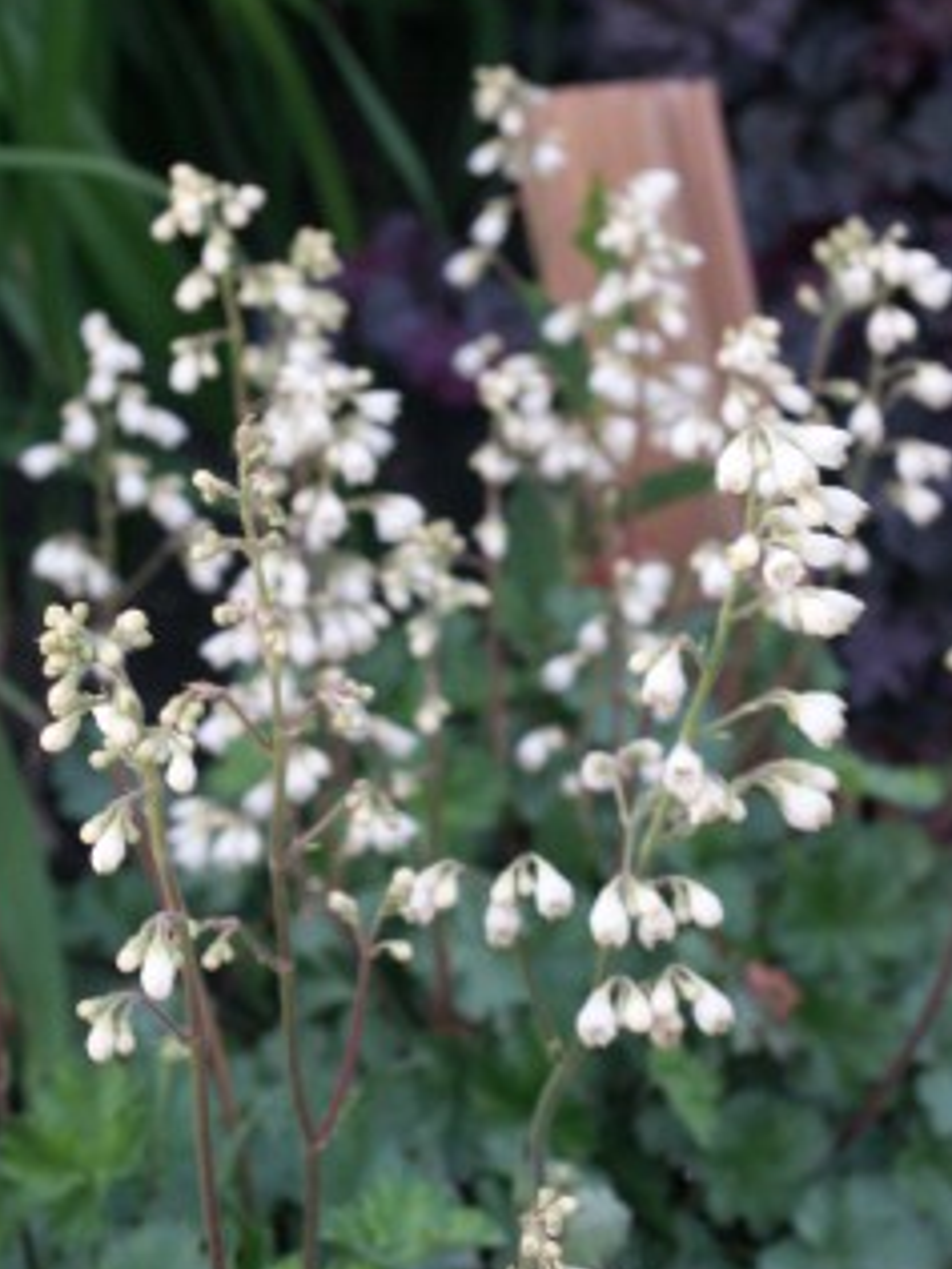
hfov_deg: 11.9
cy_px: 683
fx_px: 4547
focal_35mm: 124
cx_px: 362
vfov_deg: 15.9
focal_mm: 24.41
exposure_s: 1/15
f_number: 3.5
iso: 200
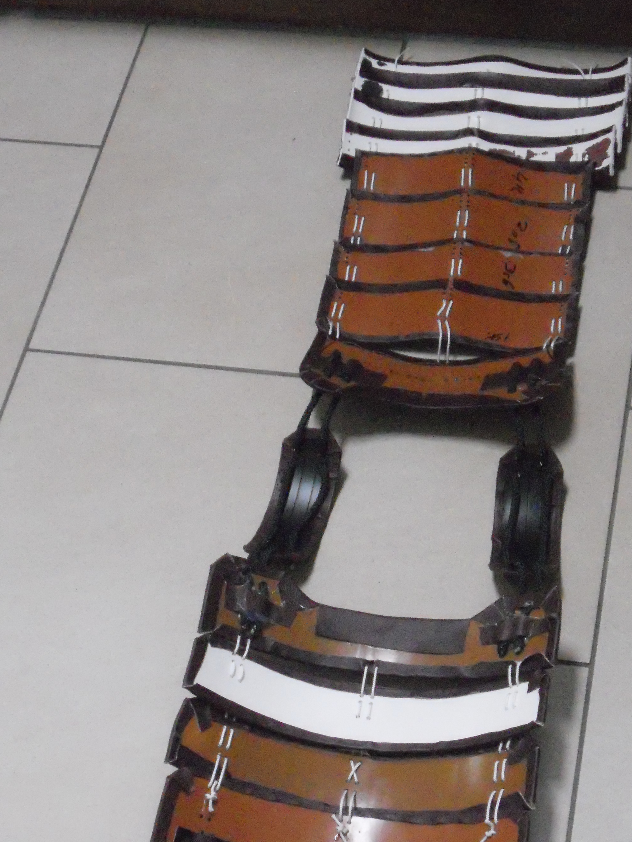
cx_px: 332
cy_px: 596
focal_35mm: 81
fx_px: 1972
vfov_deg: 23.9
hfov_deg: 18.2
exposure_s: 1/200
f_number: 4.8
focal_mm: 9.8
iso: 1600
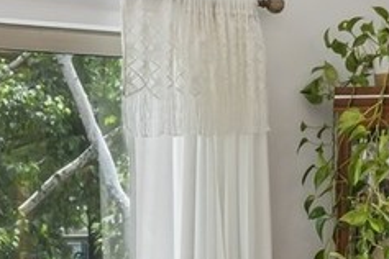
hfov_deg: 16.6
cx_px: 218
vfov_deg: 11.0
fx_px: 1329
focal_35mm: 123
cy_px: 290
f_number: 8
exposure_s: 1/6
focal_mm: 12
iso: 250
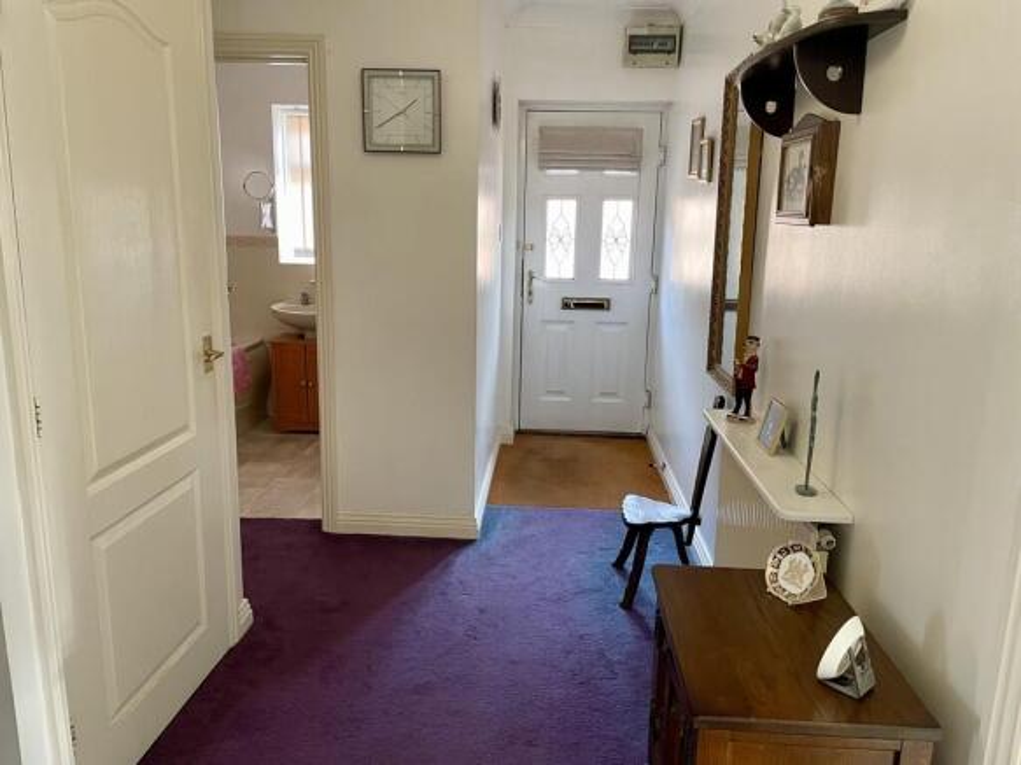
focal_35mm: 26
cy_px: 382
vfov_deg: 53.0
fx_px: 767
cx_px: 510
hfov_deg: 67.3
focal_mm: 4.2
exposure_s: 1/50
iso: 250
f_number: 1.6
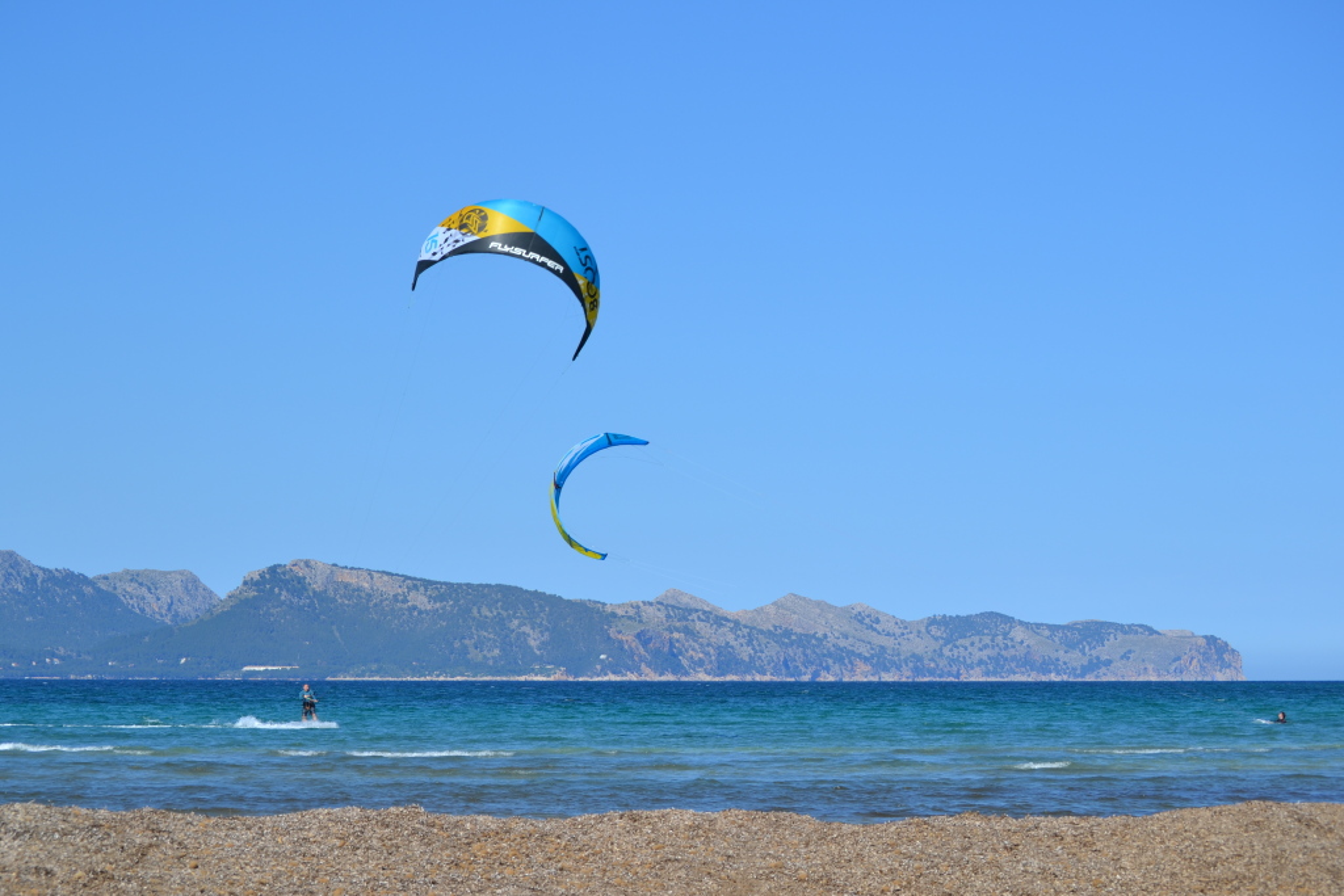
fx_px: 3080
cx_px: 672
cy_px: 448
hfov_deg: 24.6
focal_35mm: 82
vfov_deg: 16.6
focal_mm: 55
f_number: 9
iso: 100
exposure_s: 1/320
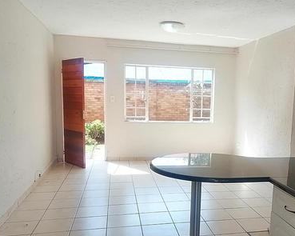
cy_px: 144
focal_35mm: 36
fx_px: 314
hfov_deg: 49.4
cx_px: 197
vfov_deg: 40.9
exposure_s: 1/106
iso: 50
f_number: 2.4
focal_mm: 1.78
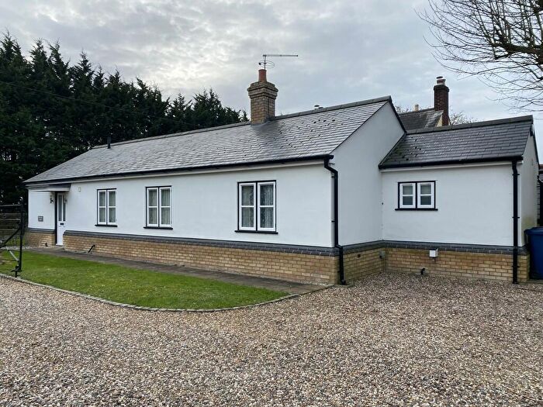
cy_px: 204
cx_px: 272
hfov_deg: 67.3
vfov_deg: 53.1
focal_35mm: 26
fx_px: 408
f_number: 1.8
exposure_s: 1/1025
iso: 32
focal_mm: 4.25
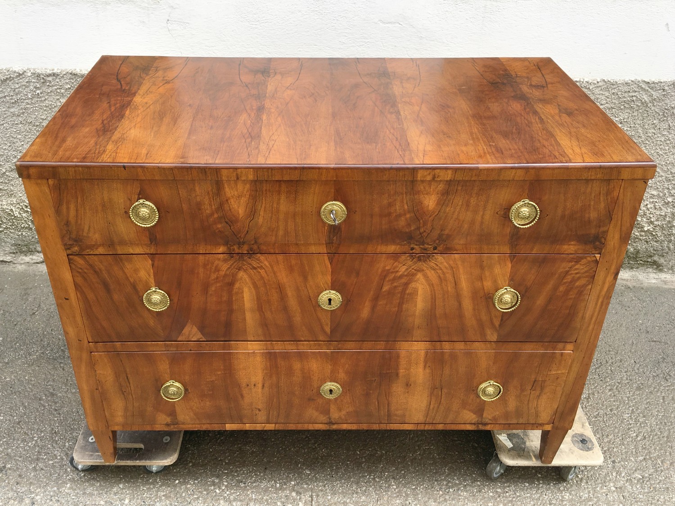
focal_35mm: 29
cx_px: 338
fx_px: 565
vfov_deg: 48.2
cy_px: 253
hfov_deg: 61.7
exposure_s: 1/165
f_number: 2.2
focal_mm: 4.15
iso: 25
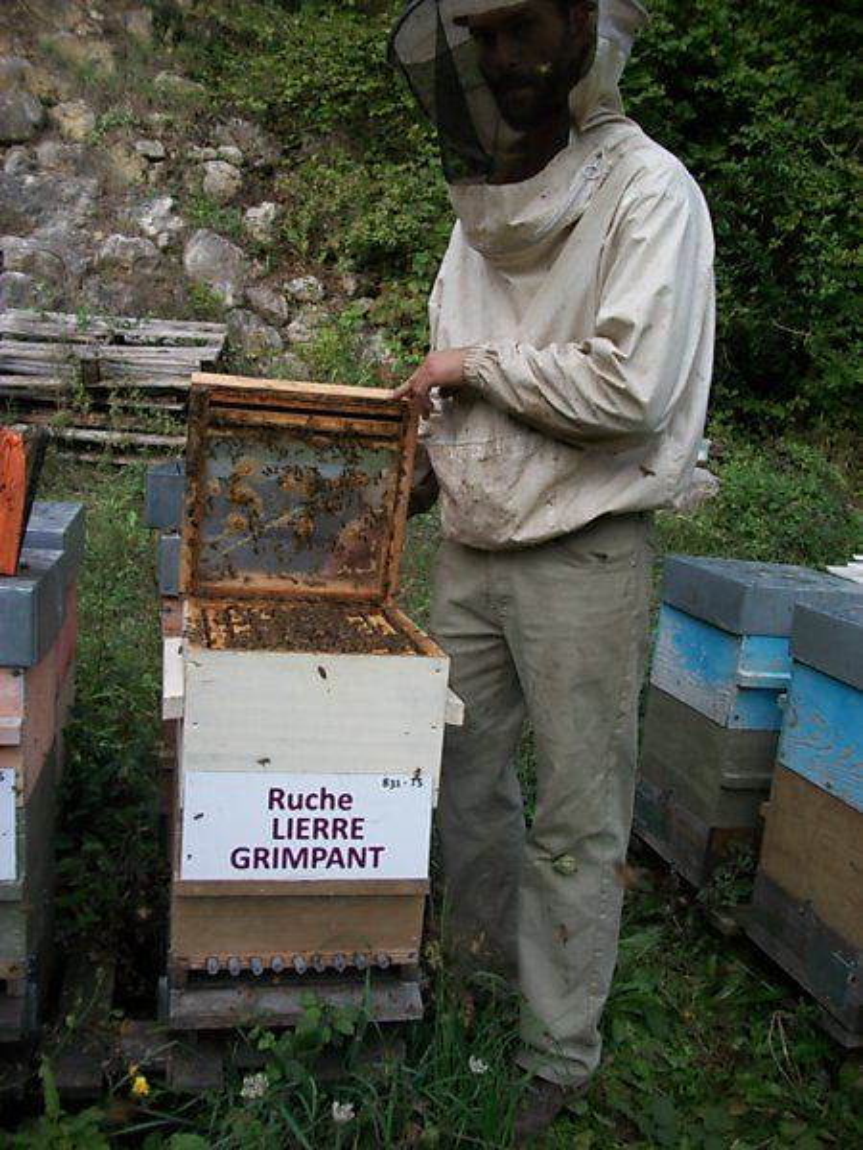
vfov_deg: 56.8
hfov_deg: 44.2
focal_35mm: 32
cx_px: 432
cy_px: 575
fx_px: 1064
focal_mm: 5.7
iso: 80
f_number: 2.9
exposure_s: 1/320
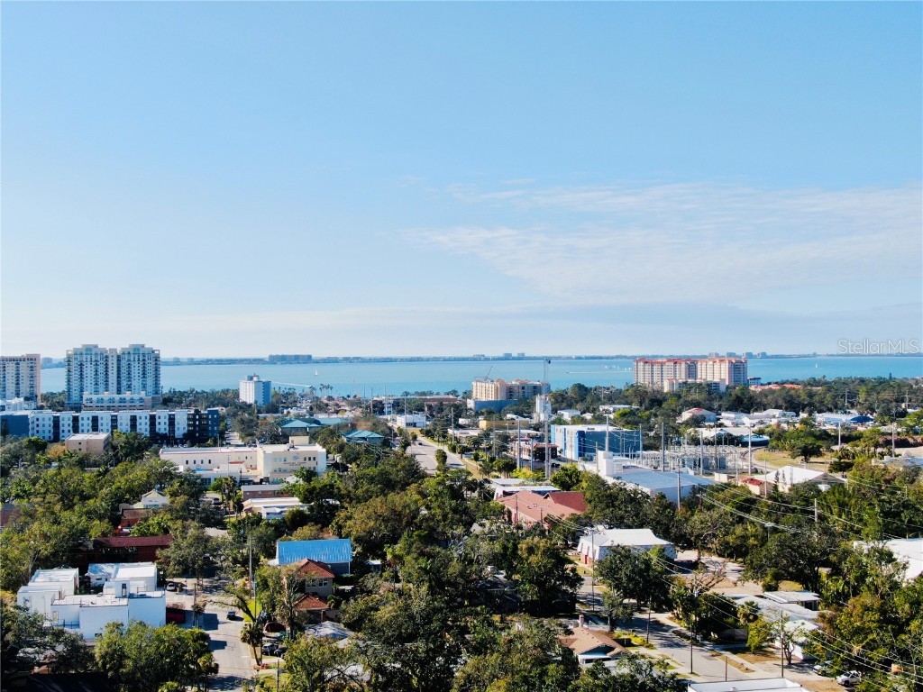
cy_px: 346
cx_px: 462
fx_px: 1280
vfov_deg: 30.3
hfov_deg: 39.7
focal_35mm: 48
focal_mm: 8.6
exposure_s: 1/1000
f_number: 3.8
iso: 100
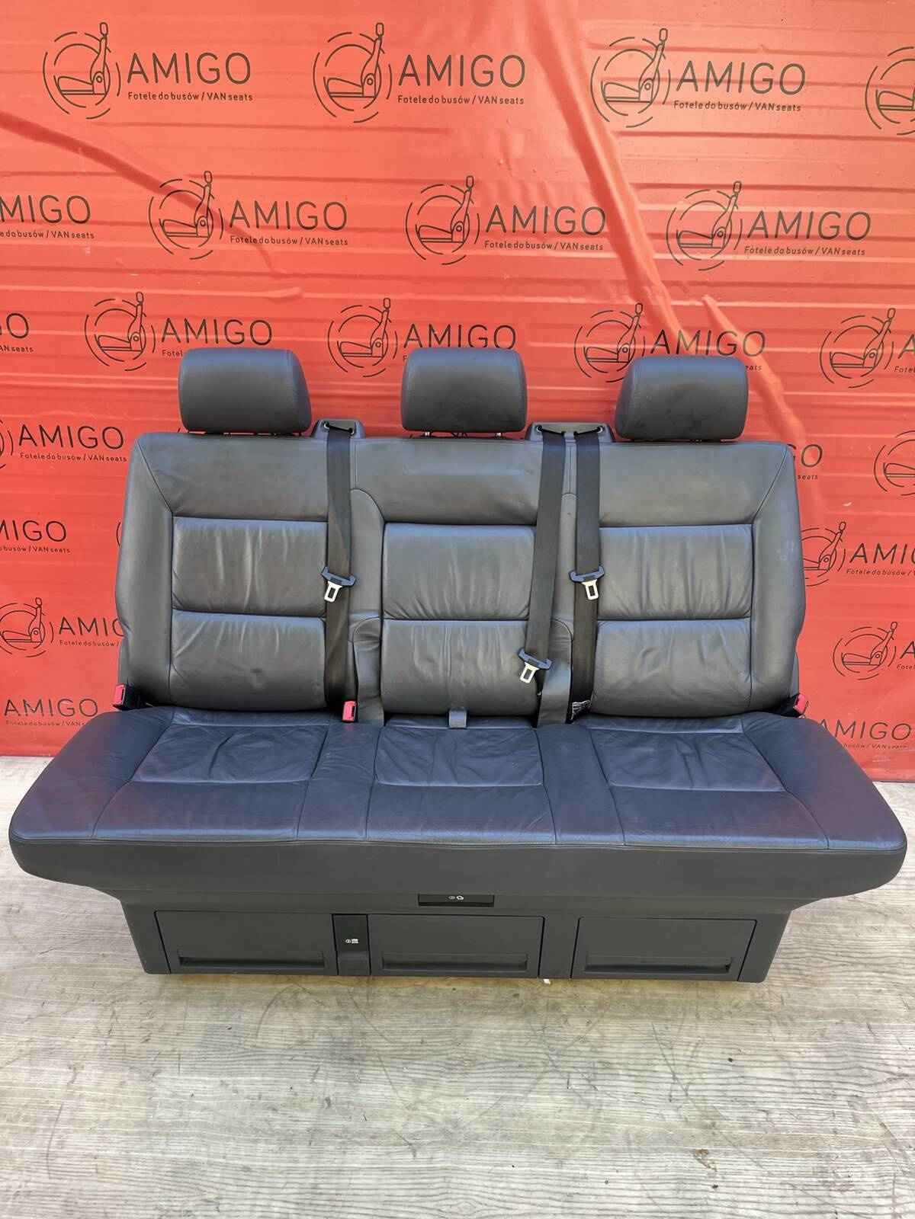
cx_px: 458
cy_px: 610
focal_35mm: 26
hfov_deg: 53.1
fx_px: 916
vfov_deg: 67.3
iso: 125
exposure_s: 1/121
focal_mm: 5.1
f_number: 1.6
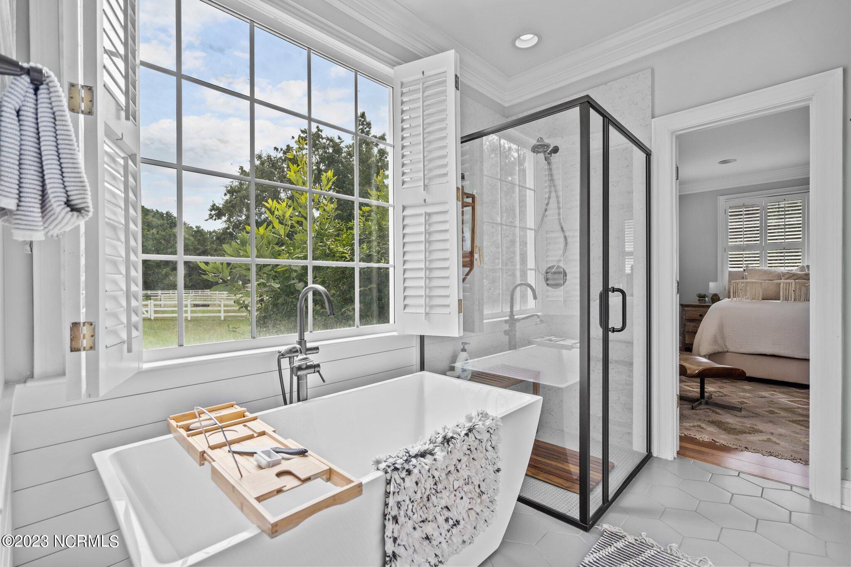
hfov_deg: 96.7
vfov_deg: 73.7
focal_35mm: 16
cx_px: 426
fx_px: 378
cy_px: 284
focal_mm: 16
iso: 200
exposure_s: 1/60
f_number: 4
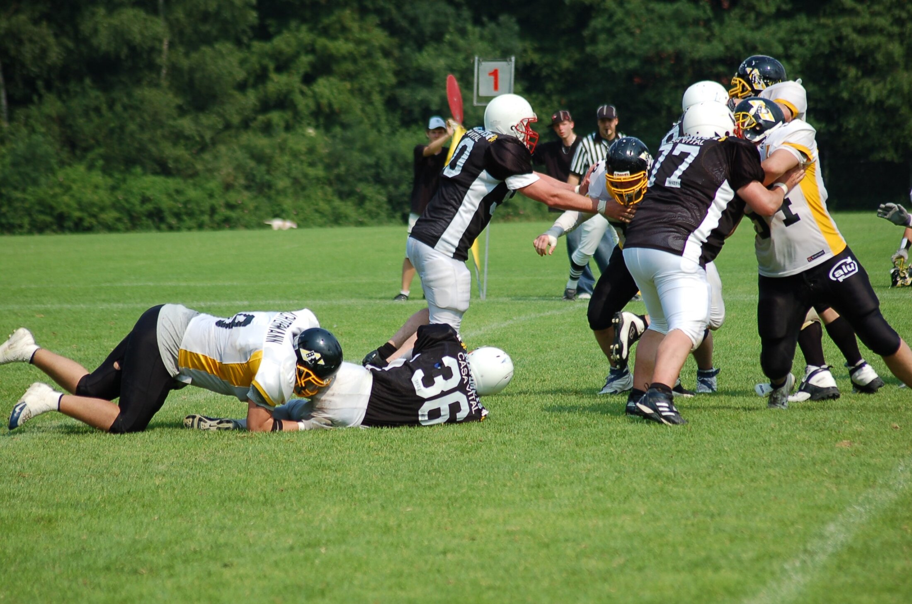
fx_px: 5689
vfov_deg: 6.1
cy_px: 302
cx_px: 456
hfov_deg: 9.2
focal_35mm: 225
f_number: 5
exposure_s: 1/1250
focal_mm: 150
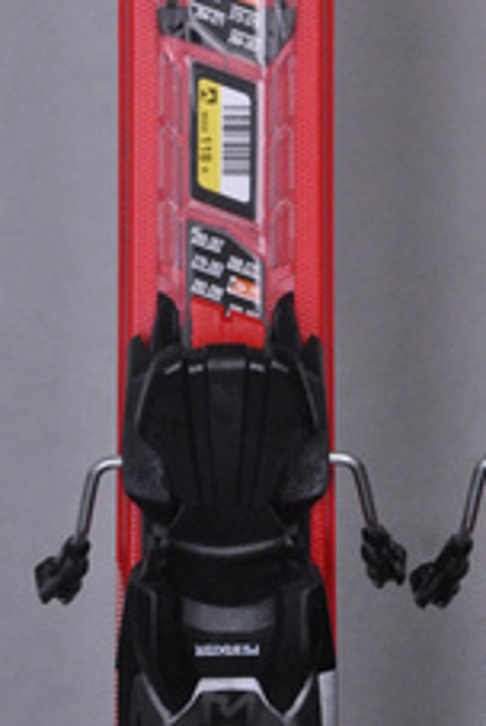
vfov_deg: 8.2
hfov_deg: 5.5
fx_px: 5087
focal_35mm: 252
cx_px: 417
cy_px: 198
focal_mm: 85
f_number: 9.5
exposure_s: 1/125
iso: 3200
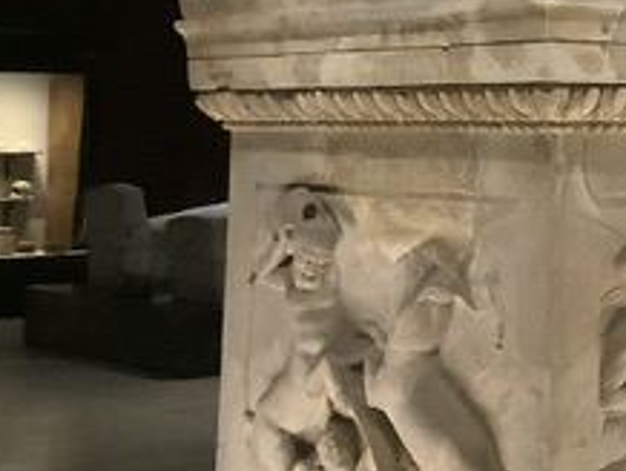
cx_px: 761
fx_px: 1647
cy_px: 149
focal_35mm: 91
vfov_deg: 16.2
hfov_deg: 20.1
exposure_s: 1/40
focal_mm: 3.3
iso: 400
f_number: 2.4
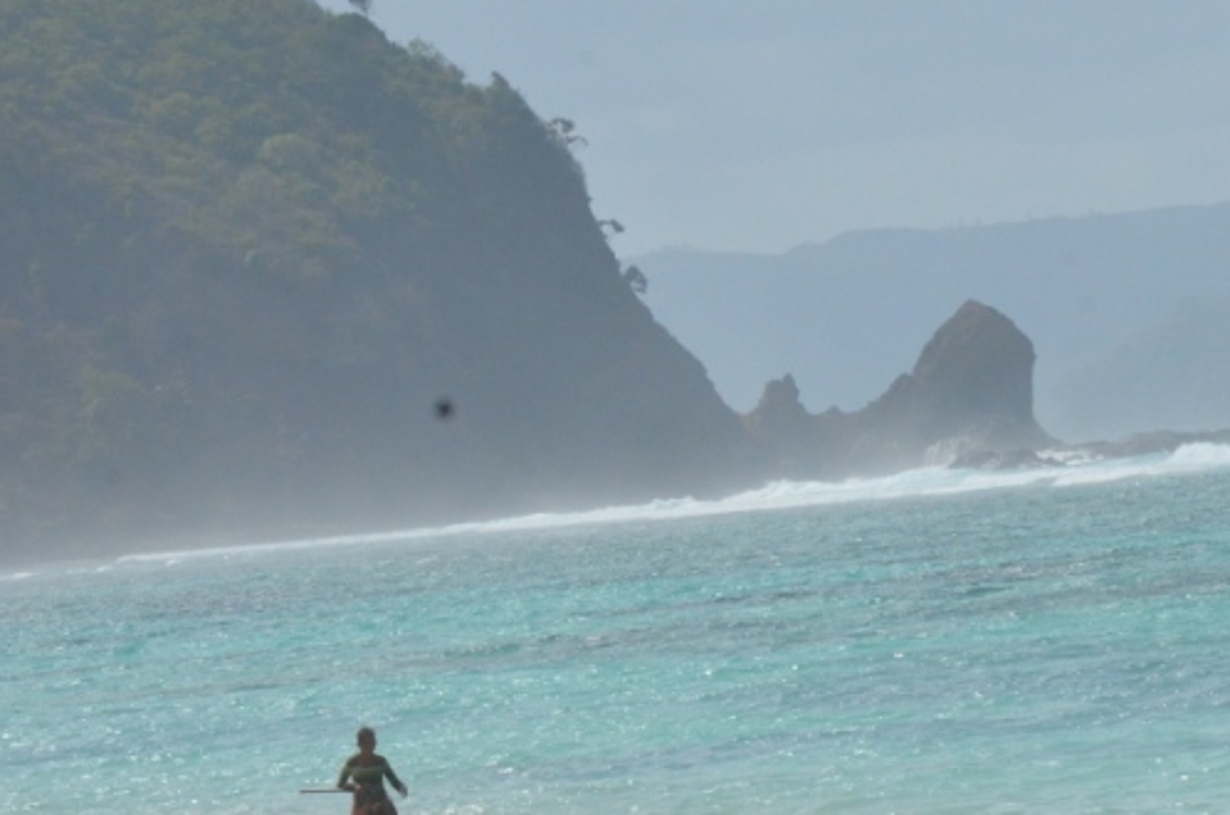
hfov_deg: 6.3
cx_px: 1260
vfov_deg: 4.2
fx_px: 11050
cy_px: 427
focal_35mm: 324
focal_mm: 105
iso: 1000
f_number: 16
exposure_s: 1/1000
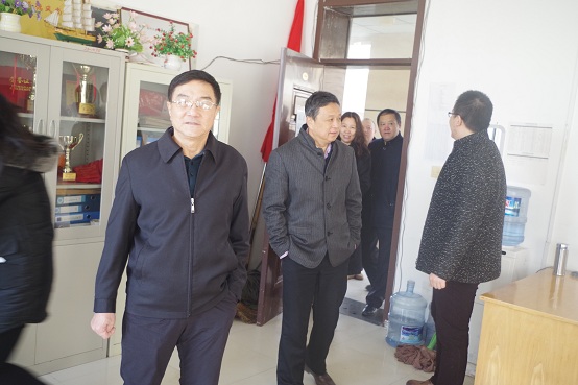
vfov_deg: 38.9
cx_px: 289
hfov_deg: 55.8
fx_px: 546
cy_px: 192
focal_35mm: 34
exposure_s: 1/50
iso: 800
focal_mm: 23.13
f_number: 4
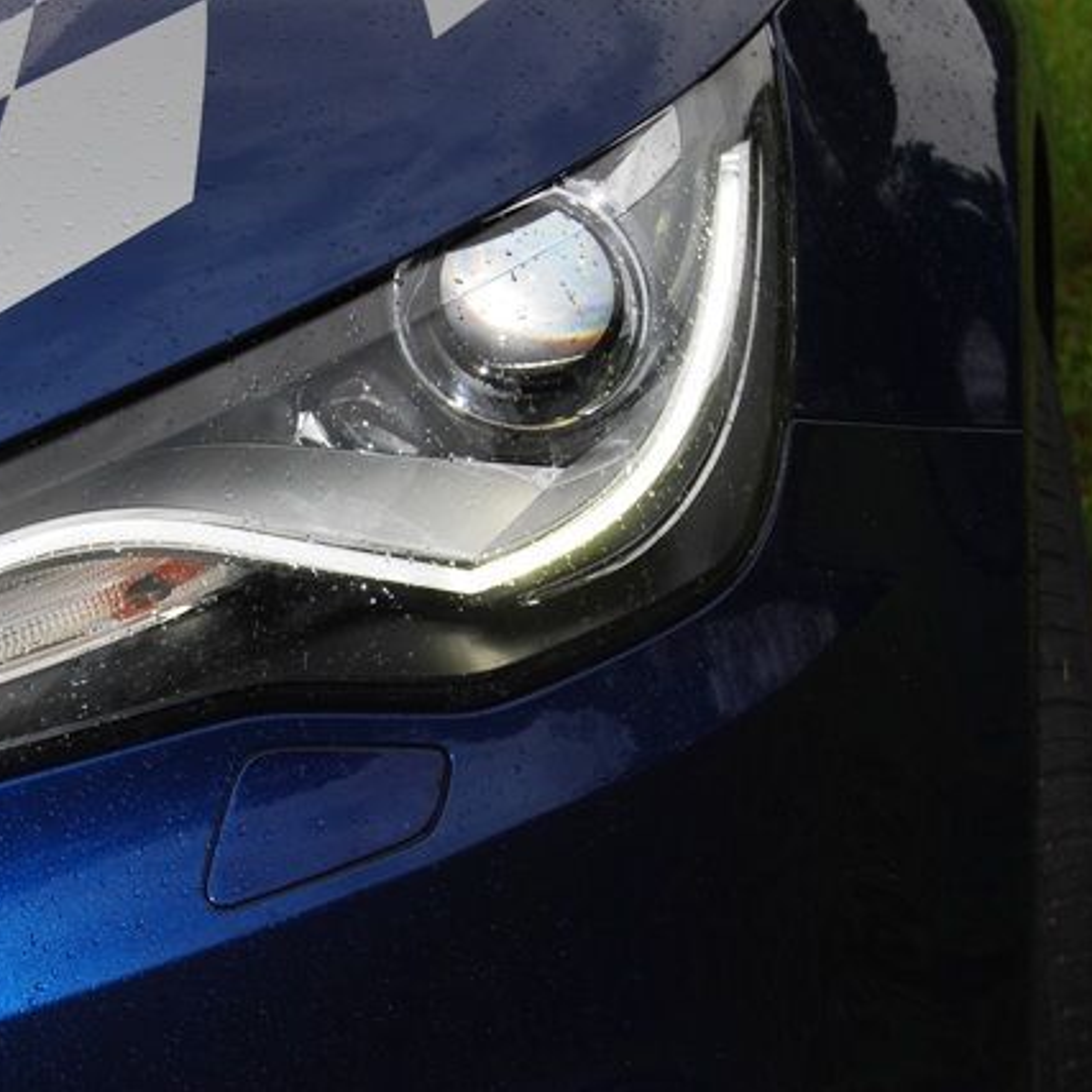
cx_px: 286
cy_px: 547
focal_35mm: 92
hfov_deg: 18.8
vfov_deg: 18.9
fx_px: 3284
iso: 100
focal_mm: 48
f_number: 8
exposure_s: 1/200
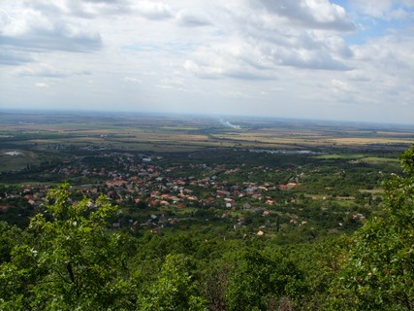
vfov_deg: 37.7
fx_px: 454
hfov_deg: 49.0
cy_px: 156
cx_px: 207
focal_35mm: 38
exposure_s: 1/260
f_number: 7.4
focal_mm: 7.8
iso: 50
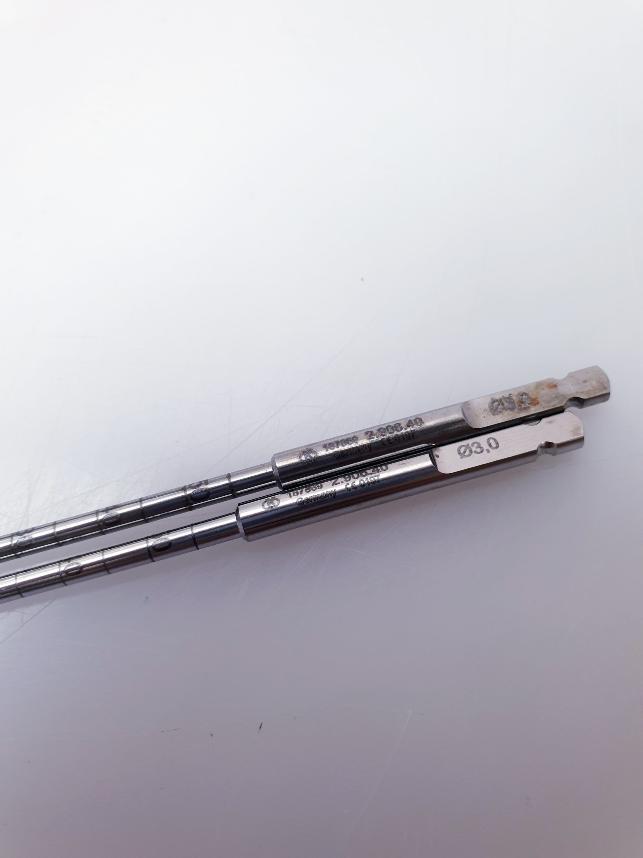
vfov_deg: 67.3
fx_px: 644
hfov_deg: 53.1
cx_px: 322
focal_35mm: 26
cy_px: 429
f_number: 2.4
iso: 160
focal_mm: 4.3
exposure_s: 1/50
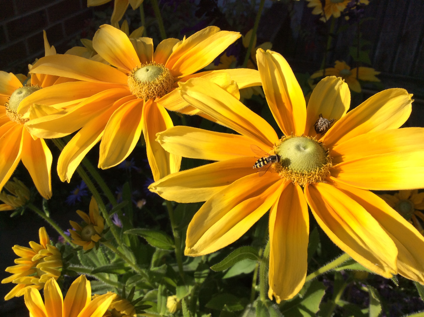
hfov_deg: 56.9
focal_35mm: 32
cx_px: 212
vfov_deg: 44.1
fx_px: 391
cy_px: 158
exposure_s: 1/1789
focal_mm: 3.3
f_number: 2.4
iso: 32
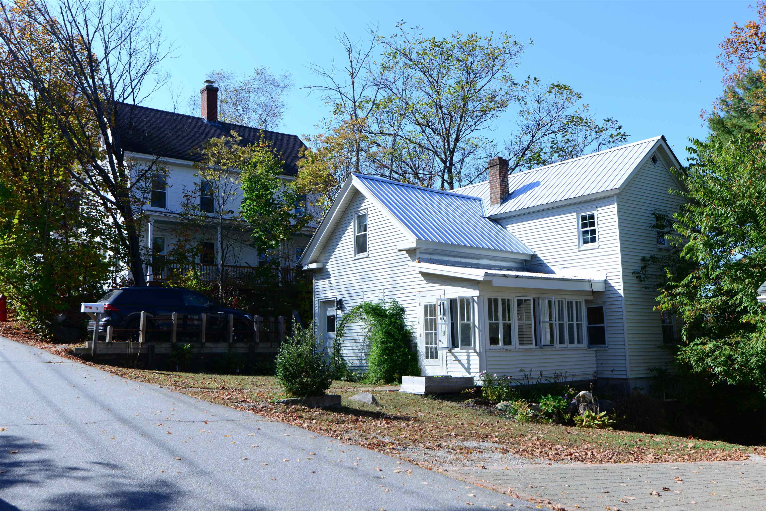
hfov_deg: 54.4
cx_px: 383
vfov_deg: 37.9
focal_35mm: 35
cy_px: 256
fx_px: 745
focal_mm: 35
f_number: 9
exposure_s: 1/320
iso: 200
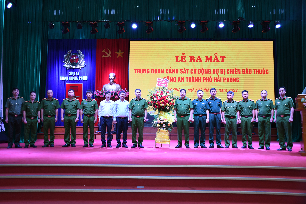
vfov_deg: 36.9
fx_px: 306
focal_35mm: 36
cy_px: 102
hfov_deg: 53.1
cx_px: 153
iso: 1000
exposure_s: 1/200
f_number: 3.8
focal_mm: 24
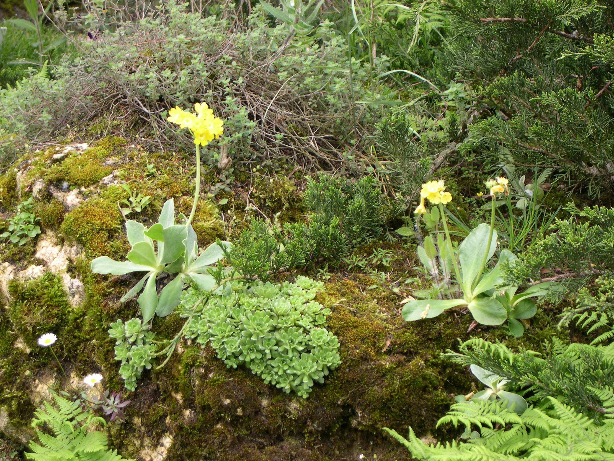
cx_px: 307
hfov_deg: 17.3
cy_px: 230
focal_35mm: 114
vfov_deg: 13.0
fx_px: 2022
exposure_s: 1/66
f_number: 4.9
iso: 100
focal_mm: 24
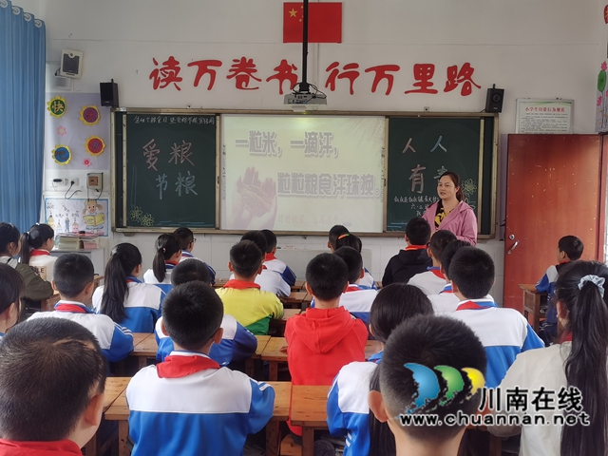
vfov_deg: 35.1
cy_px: 228
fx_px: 720
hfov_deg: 45.8
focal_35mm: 41
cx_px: 304
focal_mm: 5.58
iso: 50
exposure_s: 1/90
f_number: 1.8
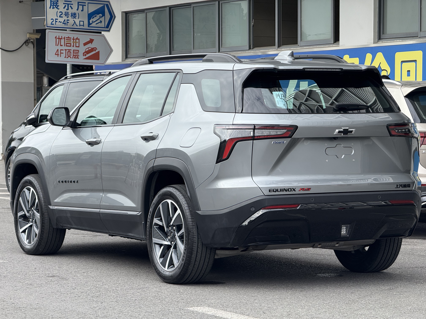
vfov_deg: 12.3
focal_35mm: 120
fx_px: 1477
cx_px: 213
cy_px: 160
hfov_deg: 16.4
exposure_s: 1/581
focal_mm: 15.66
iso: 50
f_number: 2.8
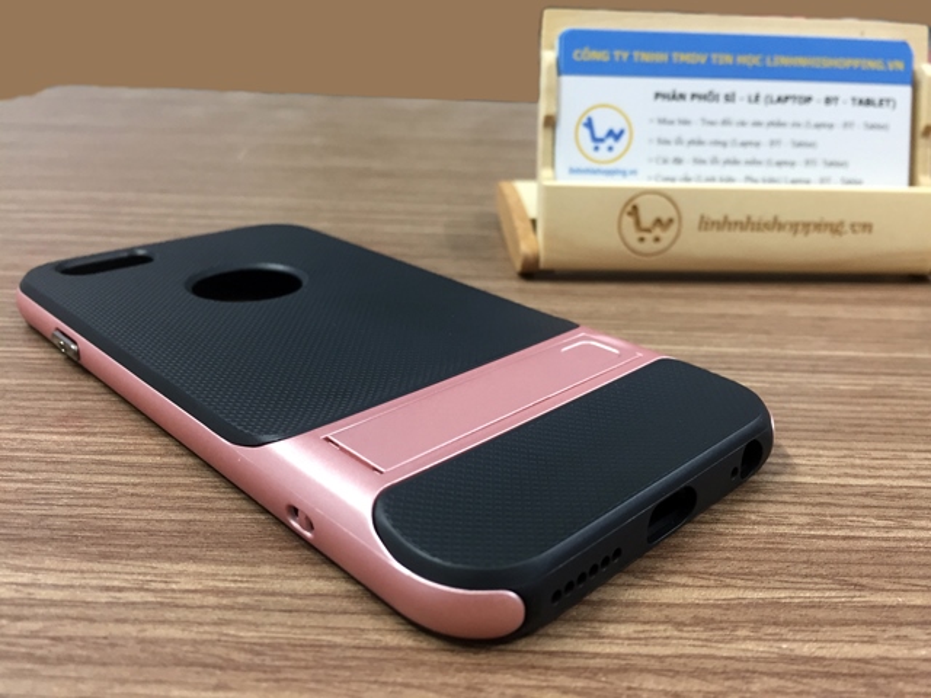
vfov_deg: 48.2
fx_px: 780
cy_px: 349
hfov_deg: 61.7
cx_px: 466
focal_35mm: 29
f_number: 2.2
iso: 125
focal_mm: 4.15
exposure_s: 1/33
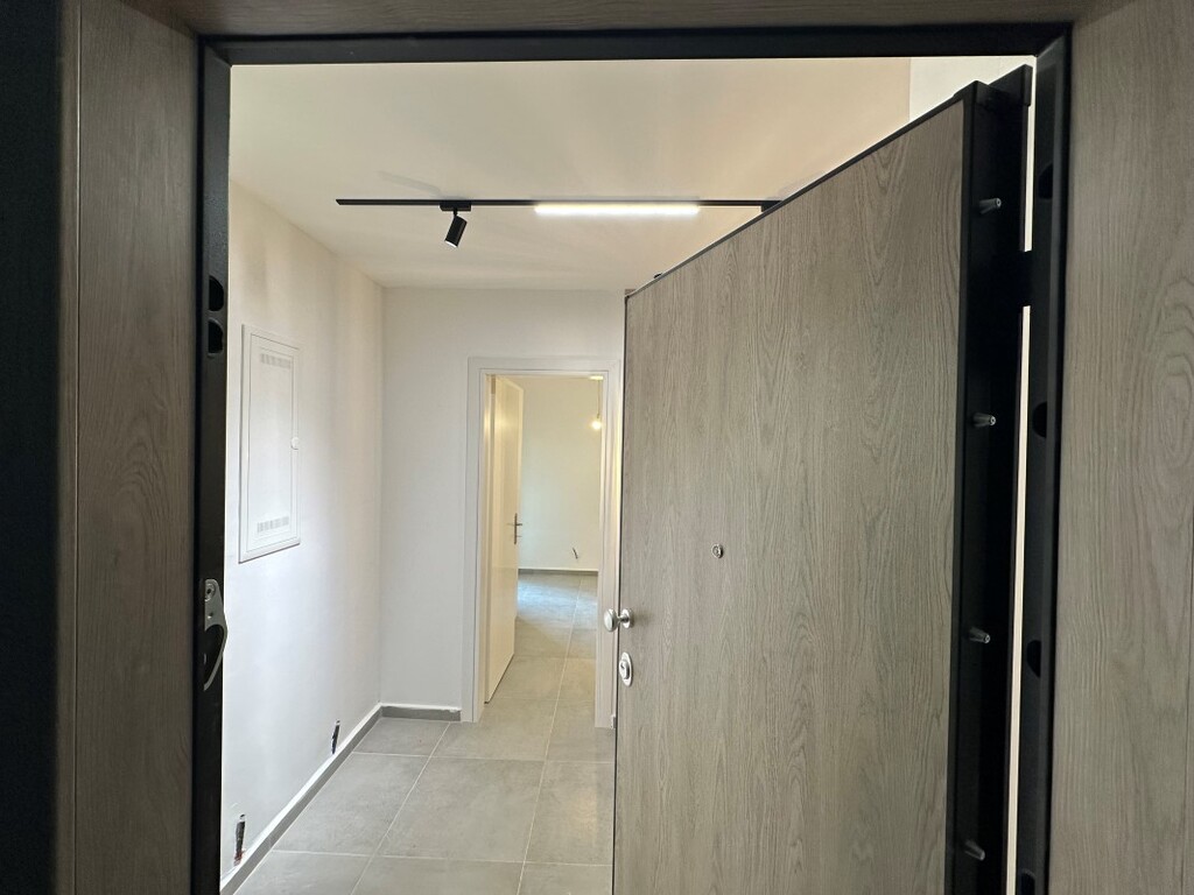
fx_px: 483
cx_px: 597
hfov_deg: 102.1
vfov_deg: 85.7
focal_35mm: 14
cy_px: 448
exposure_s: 1/100
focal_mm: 2.22
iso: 125
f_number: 2.2
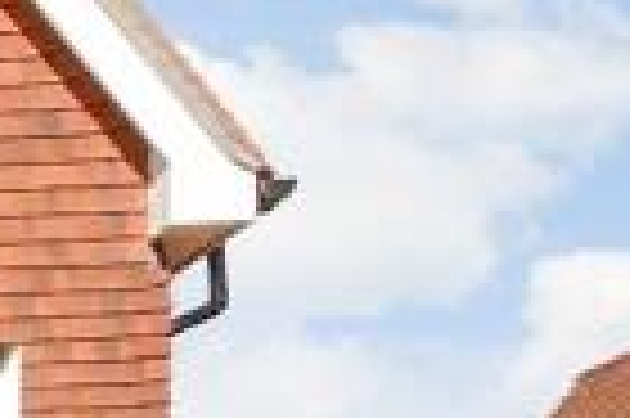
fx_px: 2430
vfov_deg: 8.7
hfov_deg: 9.8
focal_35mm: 139
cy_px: 1099
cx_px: -1422
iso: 200
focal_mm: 13
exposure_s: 1/640
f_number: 8
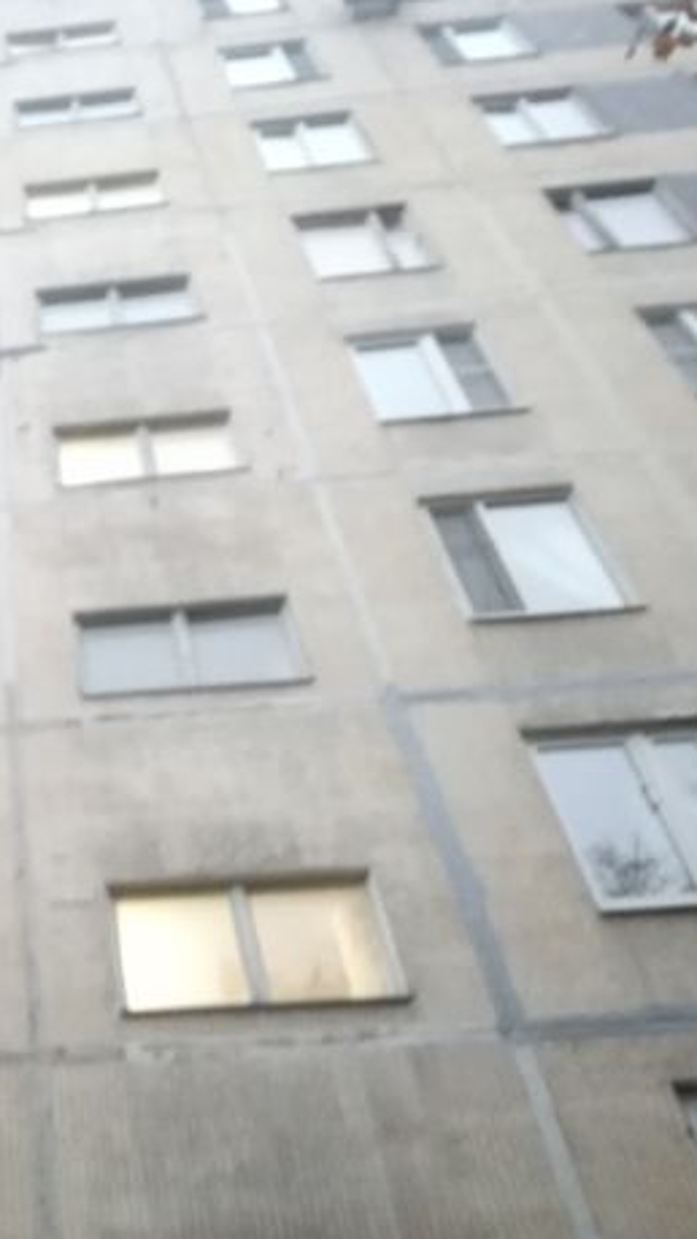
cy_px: 599
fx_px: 1348
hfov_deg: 26.5
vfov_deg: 49.4
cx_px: -89
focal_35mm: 41
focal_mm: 3.79
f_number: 2
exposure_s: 1/16.7
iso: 640
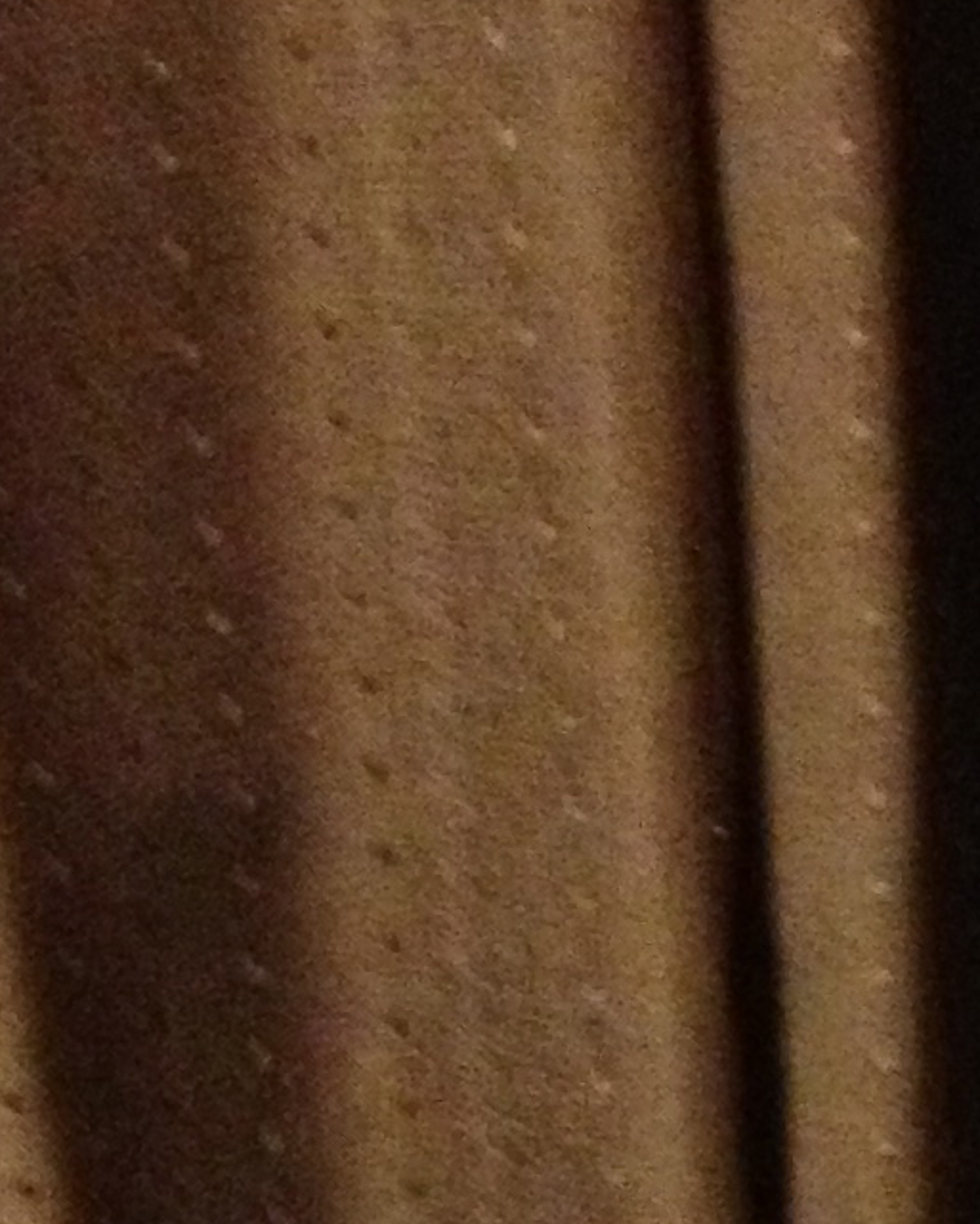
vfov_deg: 10.7
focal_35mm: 174
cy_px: 1745
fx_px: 6307
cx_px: 1738
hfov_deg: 8.6
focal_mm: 4.28
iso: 500
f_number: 2.4
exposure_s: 1/15
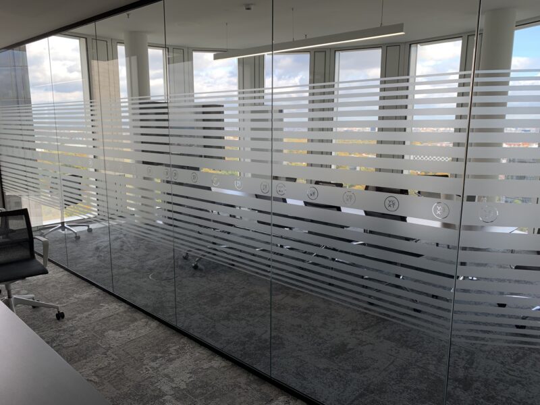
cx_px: 270
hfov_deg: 67.3
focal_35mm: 26
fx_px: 406
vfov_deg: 53.1
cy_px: 202
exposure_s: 1/121
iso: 25
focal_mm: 4.25
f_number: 1.8
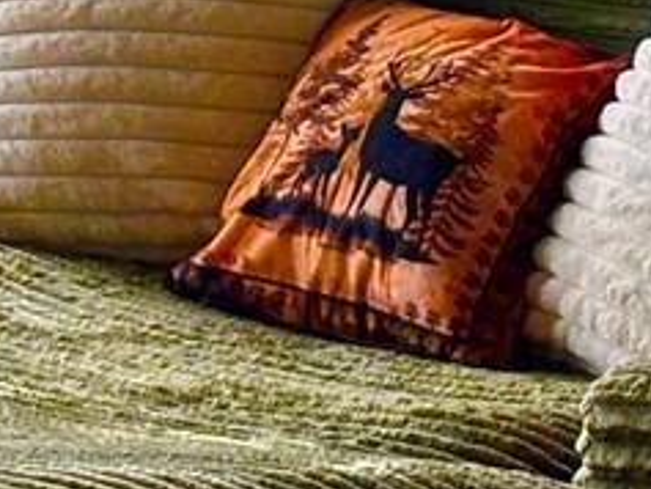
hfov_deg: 5.6
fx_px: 6604
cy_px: -607
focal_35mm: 351
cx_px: -514
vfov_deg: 4.2
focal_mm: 5.96
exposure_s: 1/86
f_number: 1.6
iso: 50
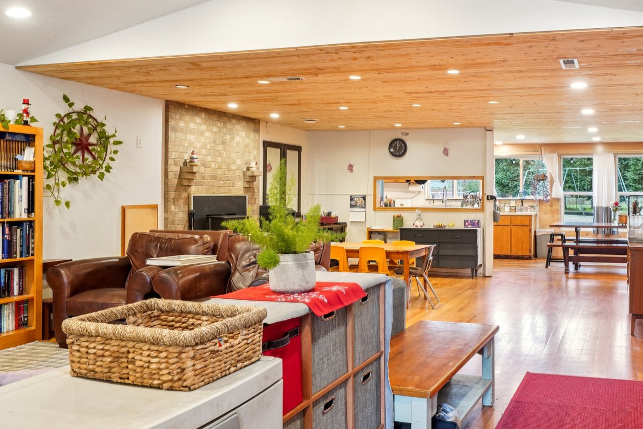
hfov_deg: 55.1
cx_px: 466
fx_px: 589
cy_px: 183
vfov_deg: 39.9
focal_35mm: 33
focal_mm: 19
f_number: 8
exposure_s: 1/8
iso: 400
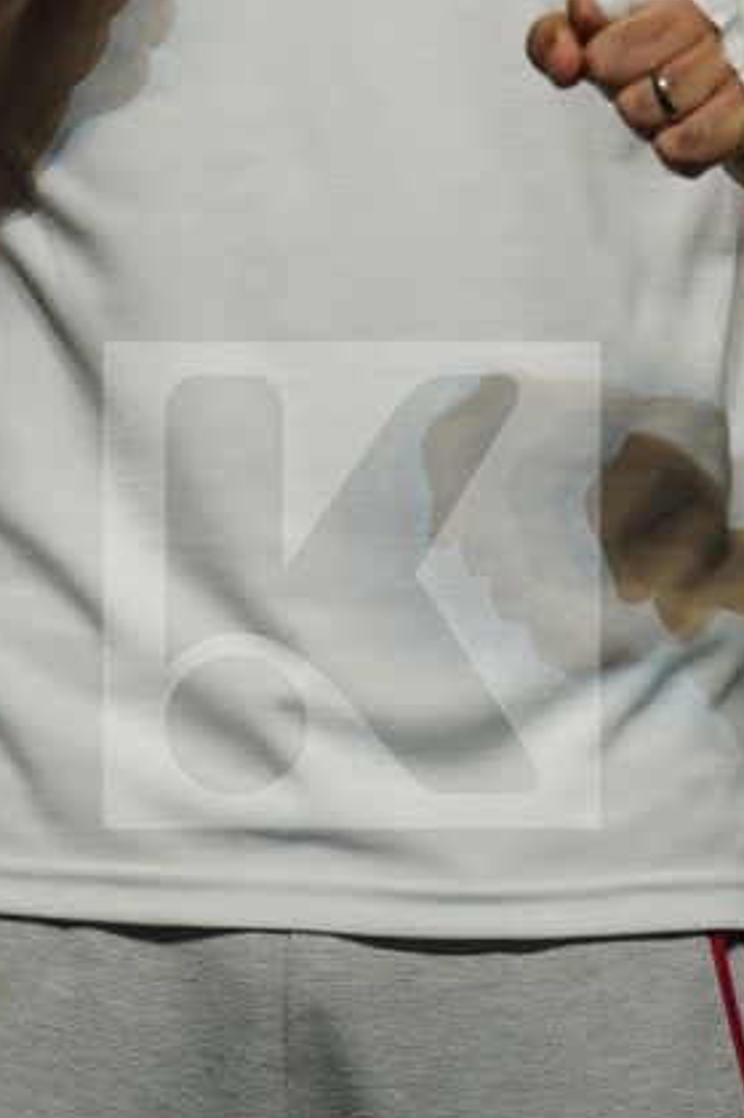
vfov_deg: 3.8
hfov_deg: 2.5
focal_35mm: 547
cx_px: 352
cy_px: -363
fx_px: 16970
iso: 500
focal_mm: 191
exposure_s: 1/250
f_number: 2.8
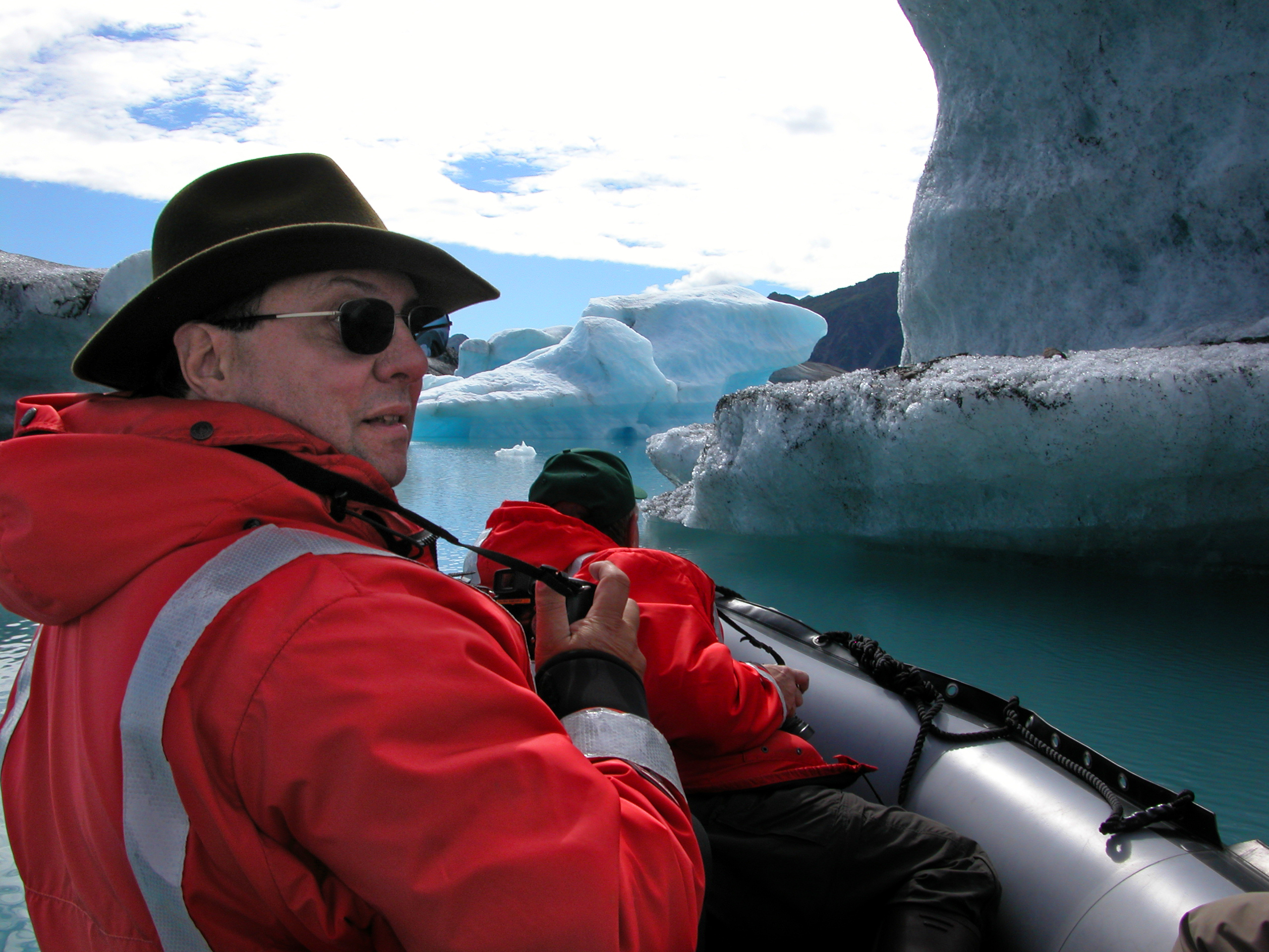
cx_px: 634
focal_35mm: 35
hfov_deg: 52.6
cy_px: 476
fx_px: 1283
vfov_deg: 40.7
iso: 100
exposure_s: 1/331
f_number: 8
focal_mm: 8.9
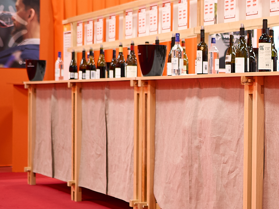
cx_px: 301
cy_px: 102
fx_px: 838
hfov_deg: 18.2
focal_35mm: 104
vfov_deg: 14.2
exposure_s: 1/20
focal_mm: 21
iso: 160
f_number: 1.7
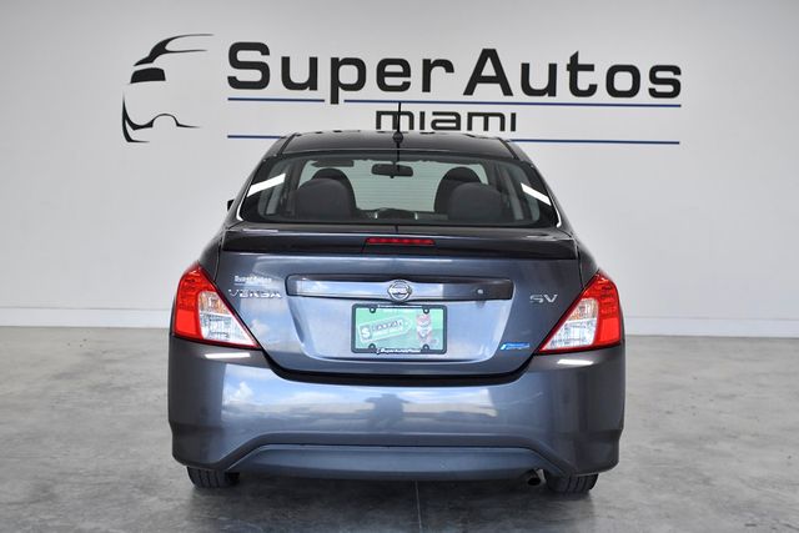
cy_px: 266
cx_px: 400
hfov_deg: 41.1
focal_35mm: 48
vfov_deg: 28.1
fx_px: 1066
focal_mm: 32
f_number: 3.5
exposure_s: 1/2000
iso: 1600
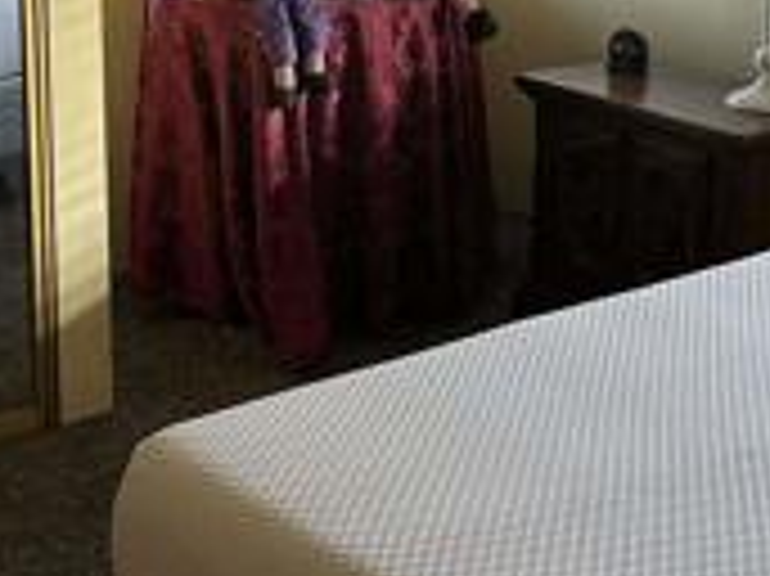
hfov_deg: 21.8
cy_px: -112
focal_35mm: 90
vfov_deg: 15.8
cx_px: 455
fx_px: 2001
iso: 125
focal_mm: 6.86
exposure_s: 1/60
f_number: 1.78
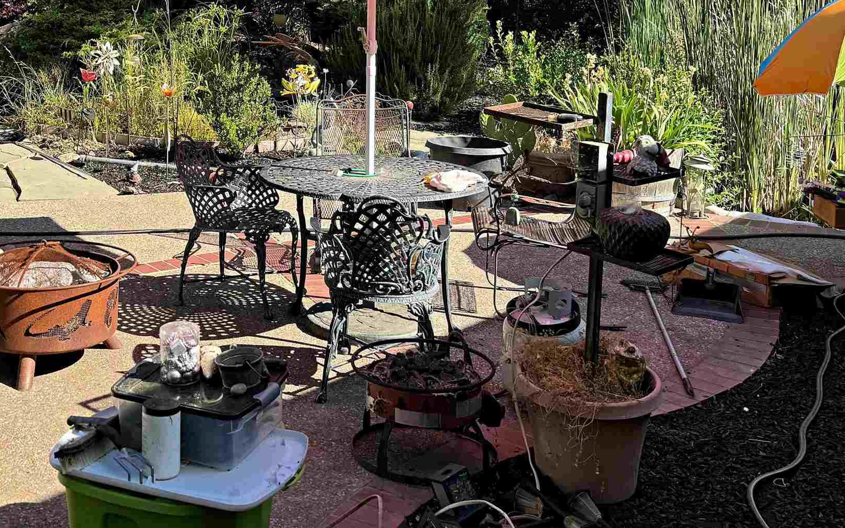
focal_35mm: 48
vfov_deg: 25.6
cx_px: 193
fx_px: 1106
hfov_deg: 40.4
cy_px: 9
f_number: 1.78
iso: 80
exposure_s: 1/1395
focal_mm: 6.76
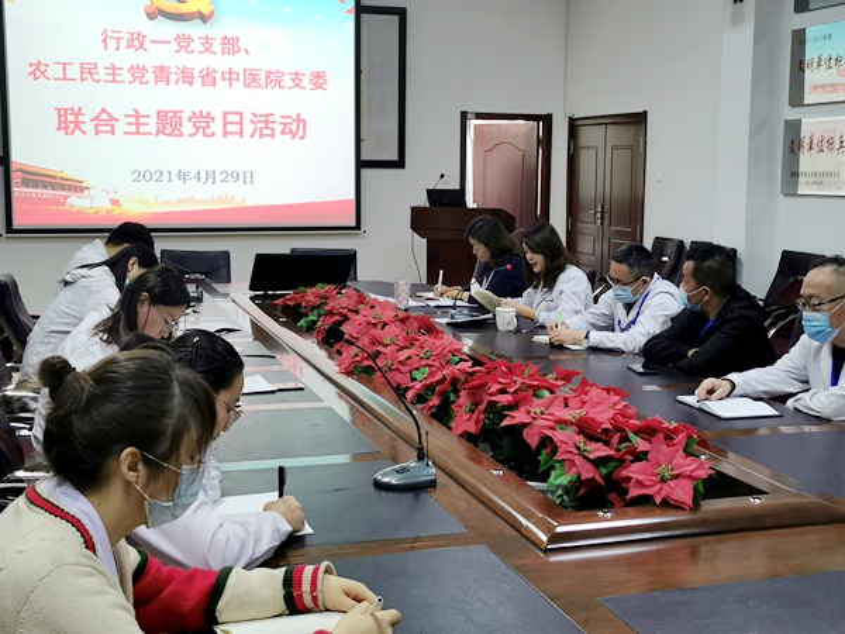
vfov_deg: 32.2
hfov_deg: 42.1
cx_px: 422
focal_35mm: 45
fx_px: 1098
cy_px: 317
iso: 125
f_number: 1.6
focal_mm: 5.56
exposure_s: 1/60
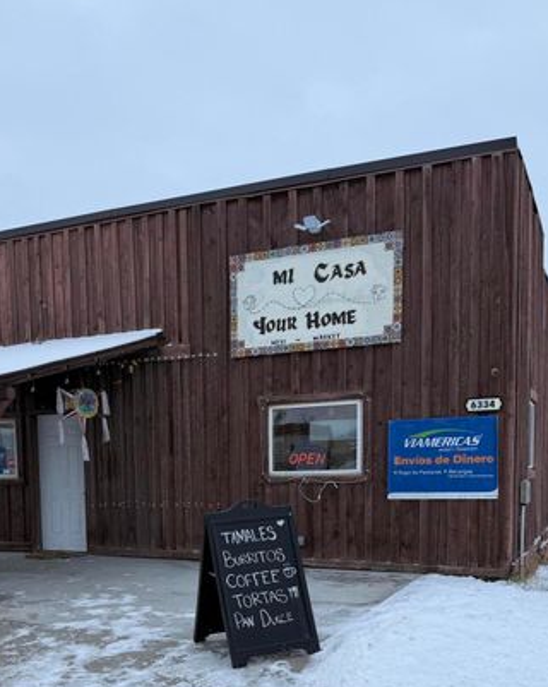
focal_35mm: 39
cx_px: 194
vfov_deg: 44.8
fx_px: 792
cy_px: 539
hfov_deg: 37.8
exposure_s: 1/715
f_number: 1.78
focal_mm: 6.76
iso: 80
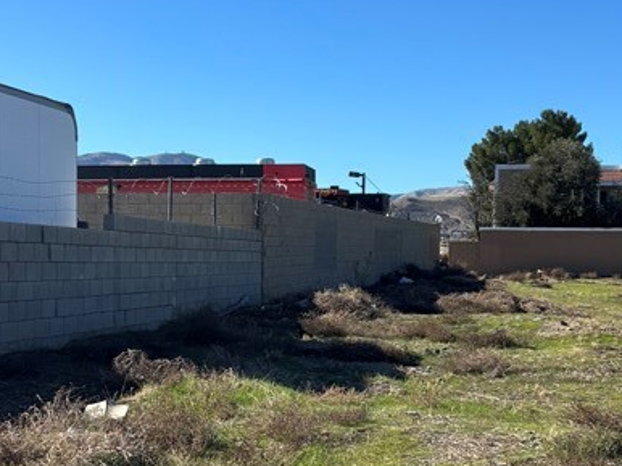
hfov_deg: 28.1
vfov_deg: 21.3
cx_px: 356
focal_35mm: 69
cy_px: 226
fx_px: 1239
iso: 50
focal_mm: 5.96
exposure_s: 1/3106
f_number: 1.6
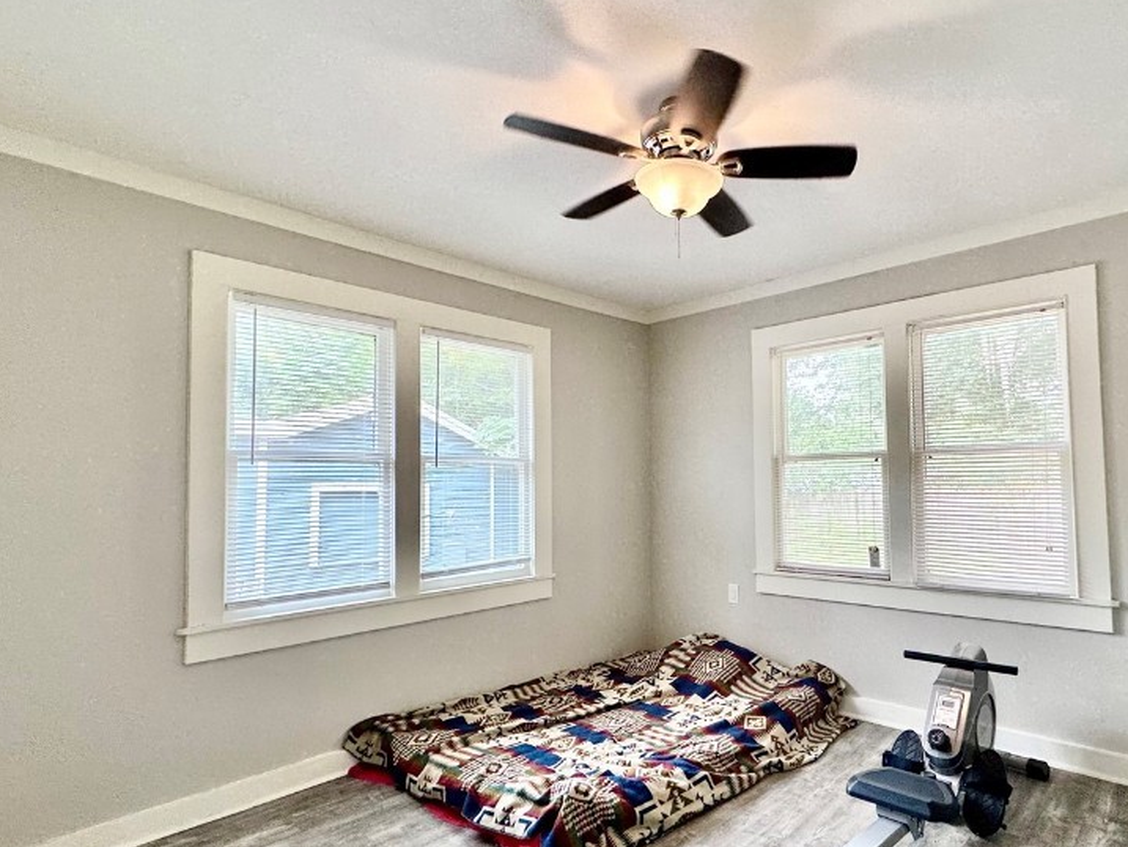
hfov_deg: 81.0
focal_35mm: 20
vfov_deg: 65.9
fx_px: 652
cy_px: 460
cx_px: 665
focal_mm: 2.22
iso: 125
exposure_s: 1/120
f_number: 2.2
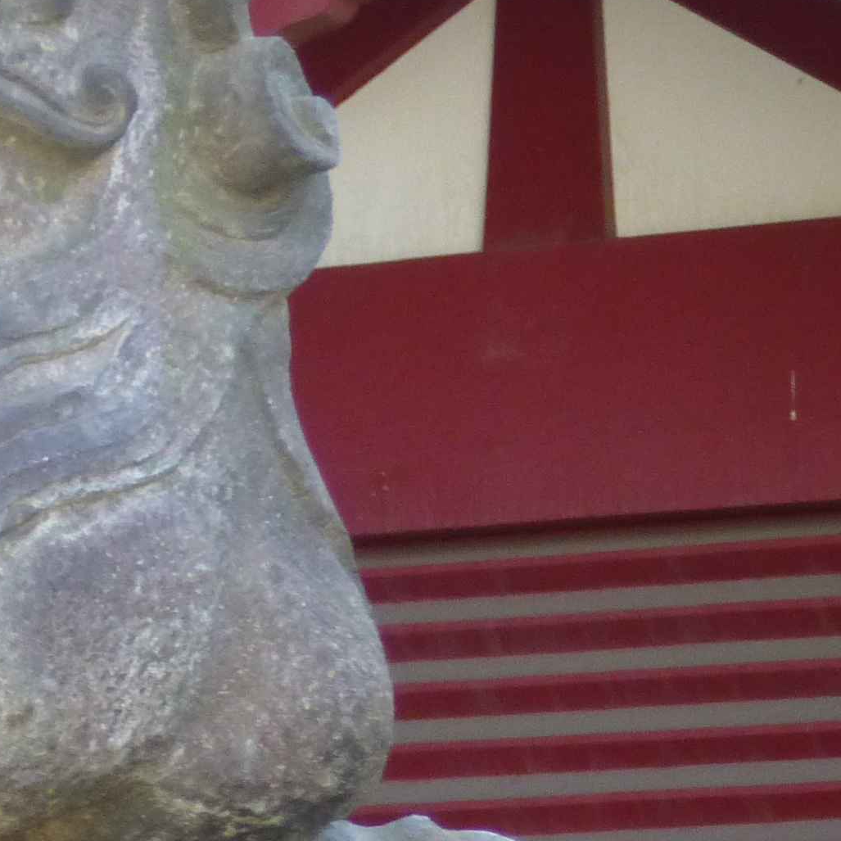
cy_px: 844
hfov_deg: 7.2
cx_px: -430
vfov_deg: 7.3
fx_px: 6542
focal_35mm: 238
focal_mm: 11.5
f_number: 4.5
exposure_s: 1/80
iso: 250
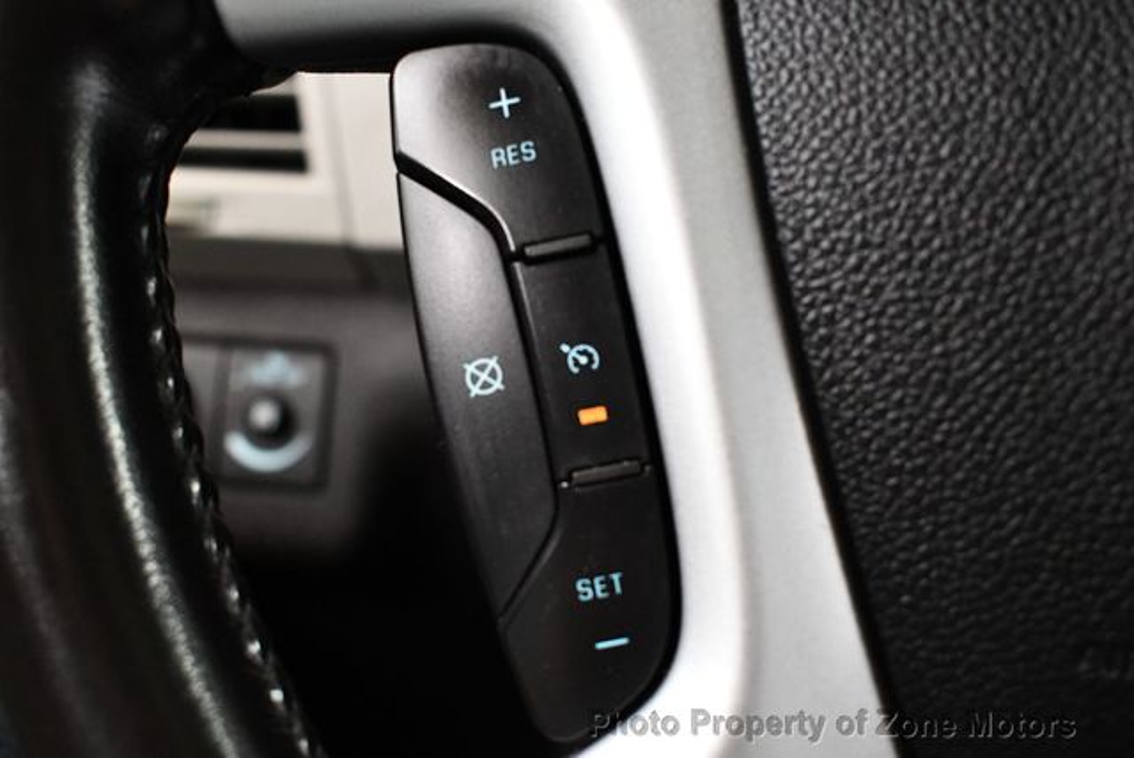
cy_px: 379
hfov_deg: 44.5
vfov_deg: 30.6
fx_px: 1387
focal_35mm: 44
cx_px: 567
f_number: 3.8
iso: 3200
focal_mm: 22
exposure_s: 1/100
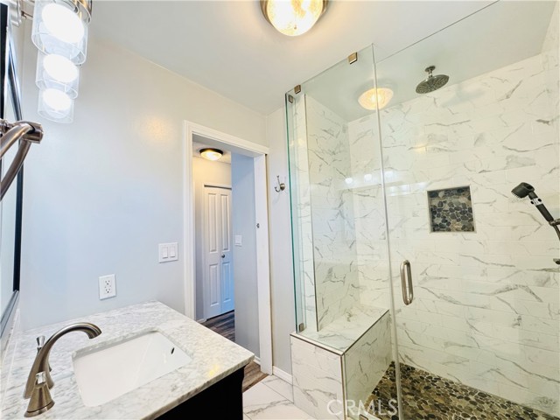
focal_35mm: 14
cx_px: 280
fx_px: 226
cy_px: 210
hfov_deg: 102.1
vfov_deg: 85.7
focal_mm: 2.22
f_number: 2.2
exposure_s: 1/120
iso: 200
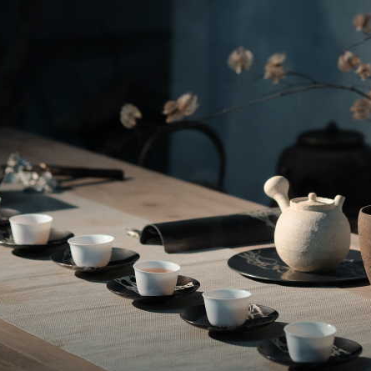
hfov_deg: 9.9
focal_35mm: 176
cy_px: 110
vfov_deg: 9.9
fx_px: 2134
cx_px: 189
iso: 400
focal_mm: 60
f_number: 2.4
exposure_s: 1/52
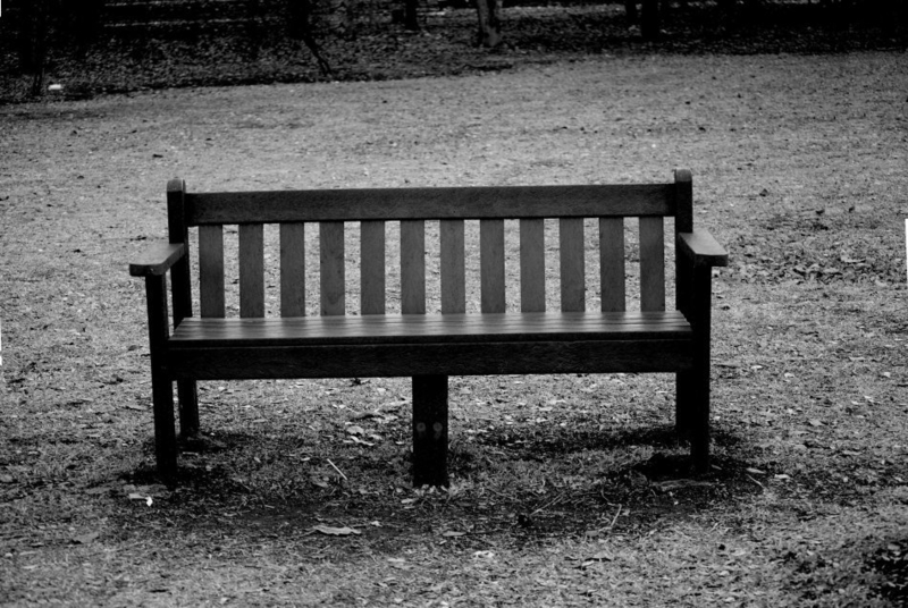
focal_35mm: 90
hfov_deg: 22.6
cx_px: 454
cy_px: 304
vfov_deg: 15.2
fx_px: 2273
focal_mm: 60
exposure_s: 1/125
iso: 280
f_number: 4.2
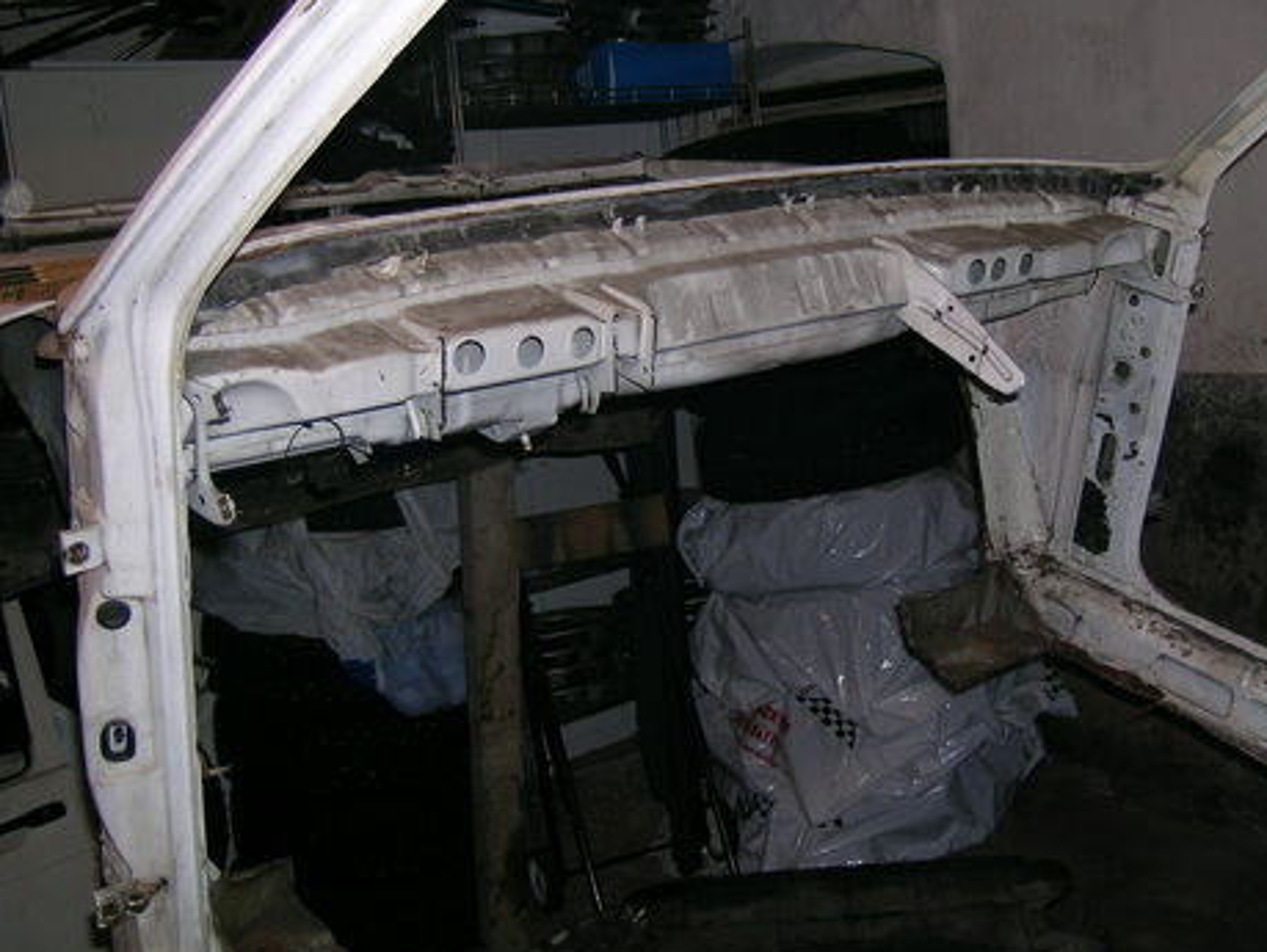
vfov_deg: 36.8
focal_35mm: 39
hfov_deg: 47.5
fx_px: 1429
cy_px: 414
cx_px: 773
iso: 50
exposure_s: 1/60.1
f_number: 2.8
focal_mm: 5.8
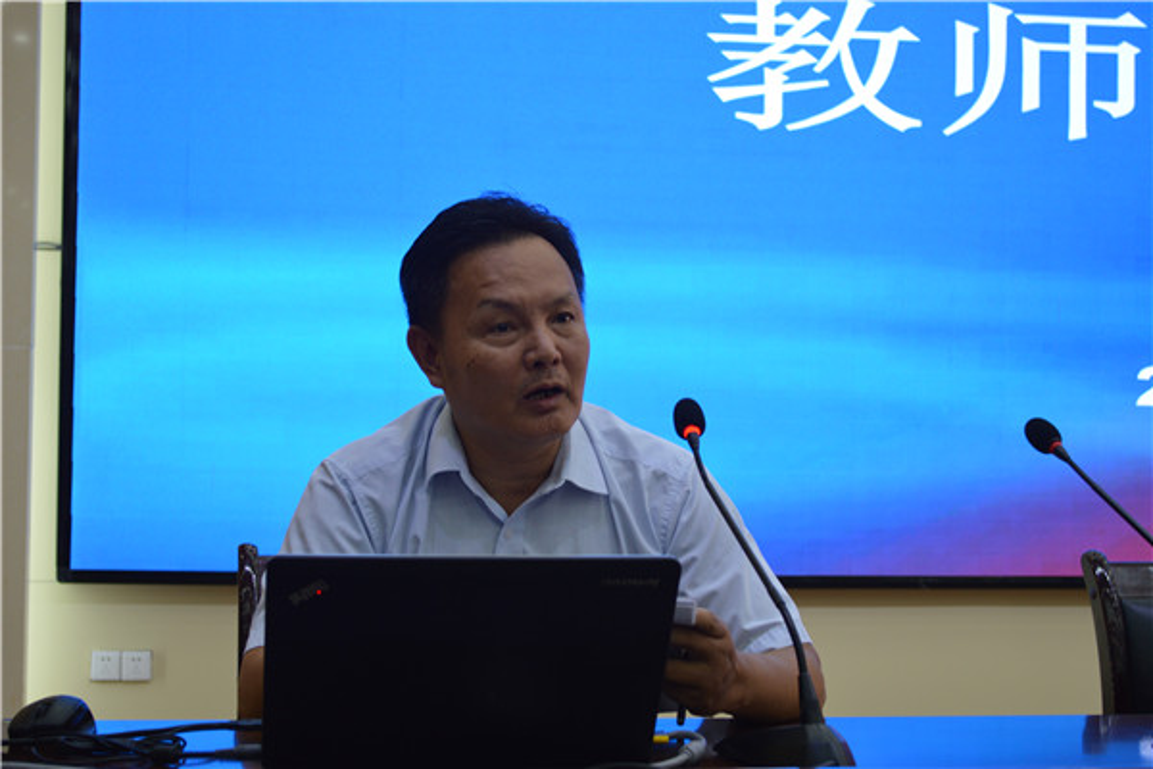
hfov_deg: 33.4
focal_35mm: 60
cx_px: 576
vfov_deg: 22.6
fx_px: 1922
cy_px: 384
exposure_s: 1/50
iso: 400
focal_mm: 40
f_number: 5.3
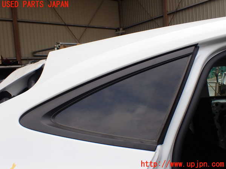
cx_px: 113
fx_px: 196
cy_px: 84
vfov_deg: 46.8
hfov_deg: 60.0
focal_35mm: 30
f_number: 3.2
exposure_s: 1/320
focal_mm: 5.4
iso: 100
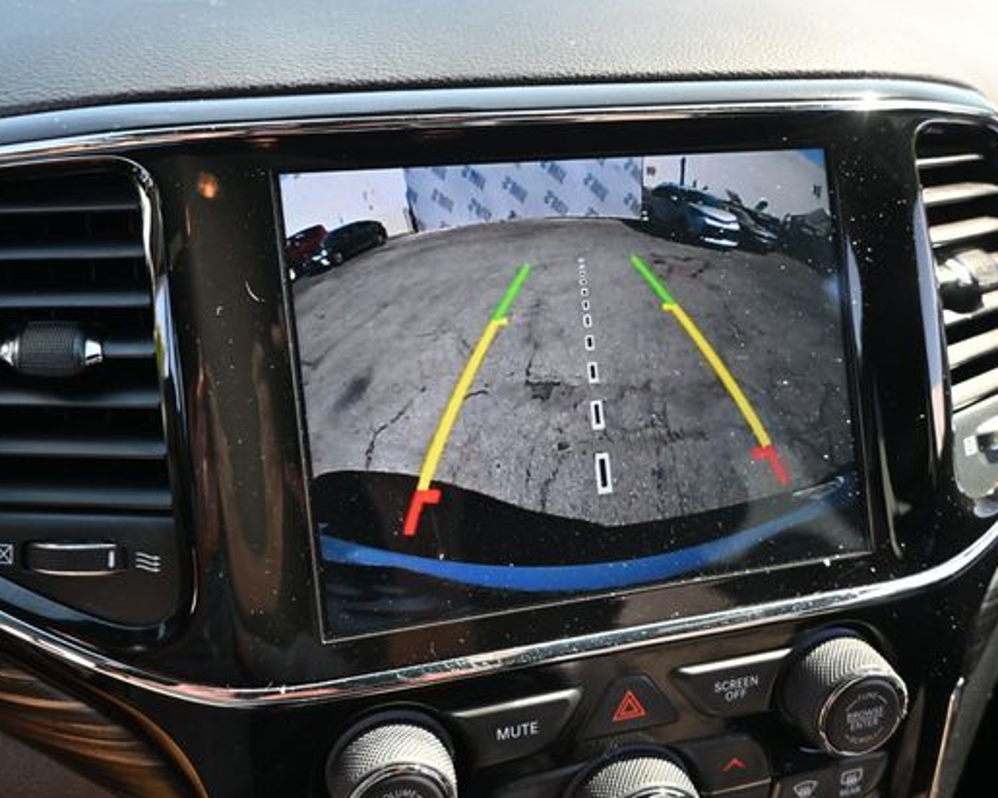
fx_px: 827
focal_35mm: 28
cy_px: 393
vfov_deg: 51.5
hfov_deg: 62.2
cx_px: 498
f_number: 3.5
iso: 400
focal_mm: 16
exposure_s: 1/160
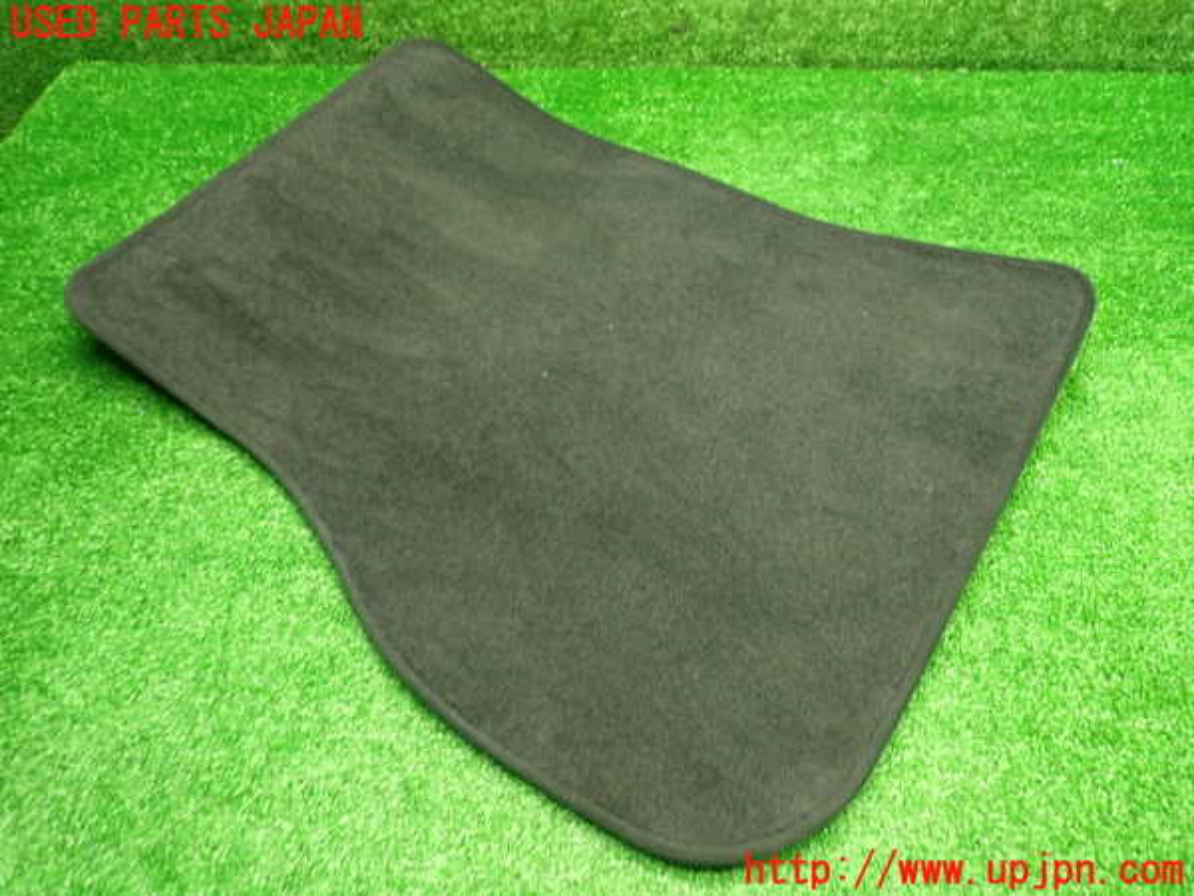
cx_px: 597
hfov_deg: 60.0
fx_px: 1035
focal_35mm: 30
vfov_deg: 46.8
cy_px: 448
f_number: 2.3
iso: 400
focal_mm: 5.4
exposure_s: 1/30
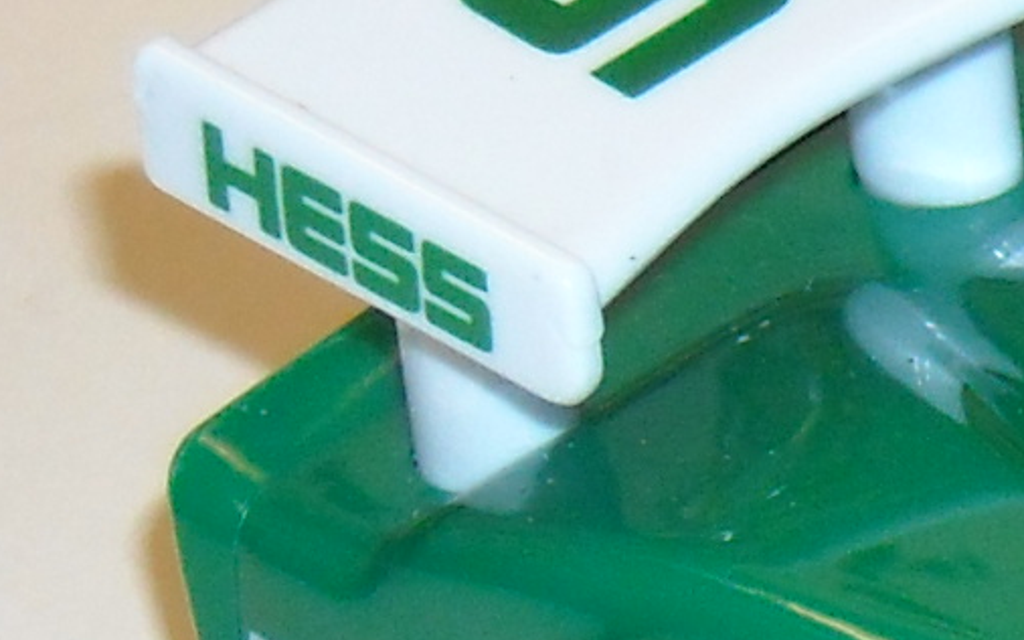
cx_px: 2433
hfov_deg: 5.0
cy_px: 851
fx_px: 11523
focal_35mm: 413
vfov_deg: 3.2
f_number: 3.9
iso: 200
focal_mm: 12.3
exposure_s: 1/125
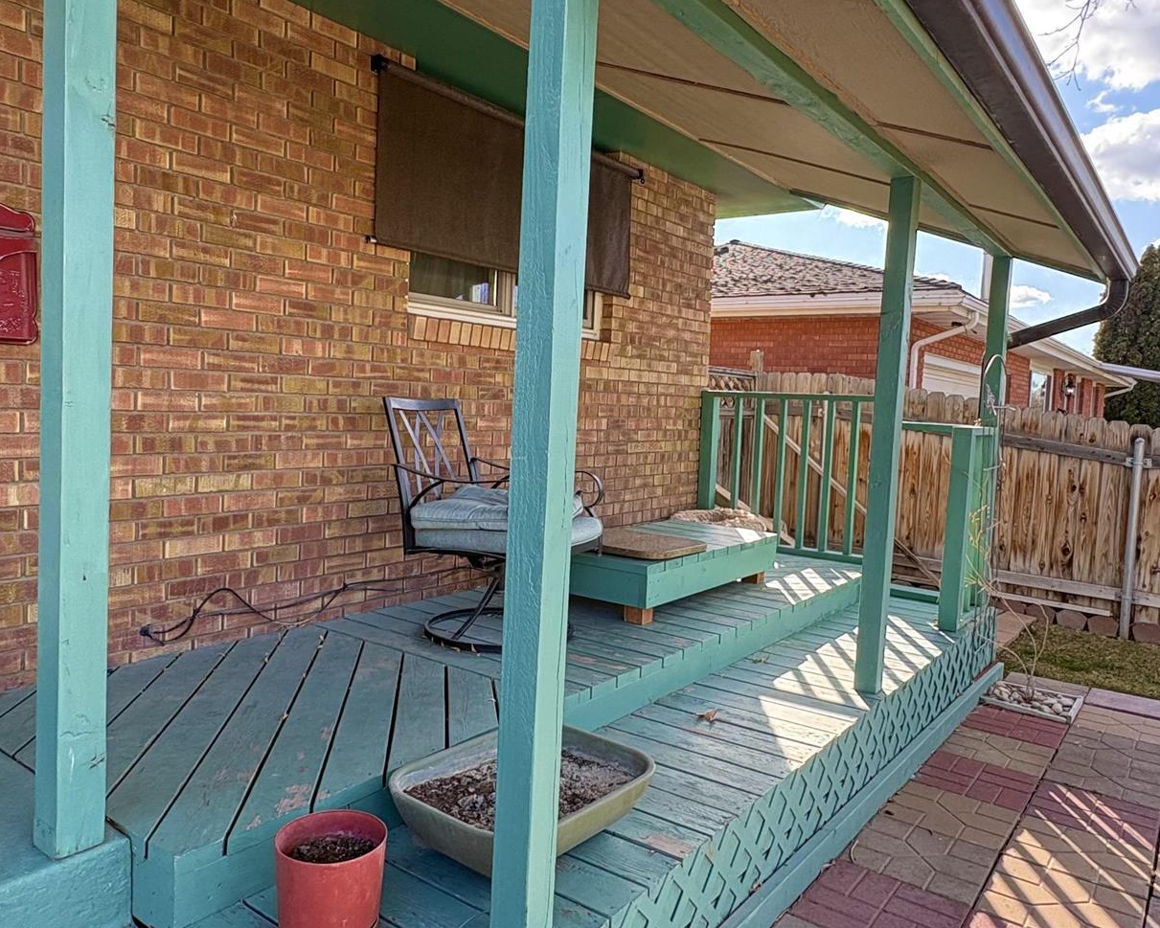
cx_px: 576
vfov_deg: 54.9
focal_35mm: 26
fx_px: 893
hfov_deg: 66.0
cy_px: 454
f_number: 2.2
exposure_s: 1/245
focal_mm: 2.22
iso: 64
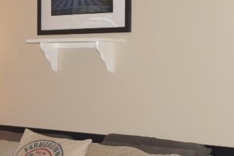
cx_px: -46
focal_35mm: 113
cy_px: 112
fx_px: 735
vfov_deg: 12.1
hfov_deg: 17.3
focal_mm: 18
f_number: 4
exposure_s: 1/60
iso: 250
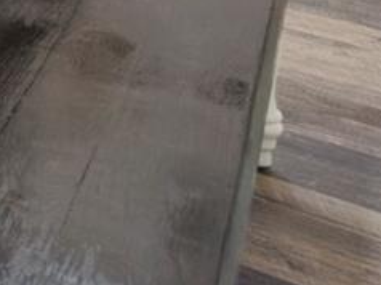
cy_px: -562
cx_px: -824
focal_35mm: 97
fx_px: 1067
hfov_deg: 10.8
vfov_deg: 10.7
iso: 100
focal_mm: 10
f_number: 8
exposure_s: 1
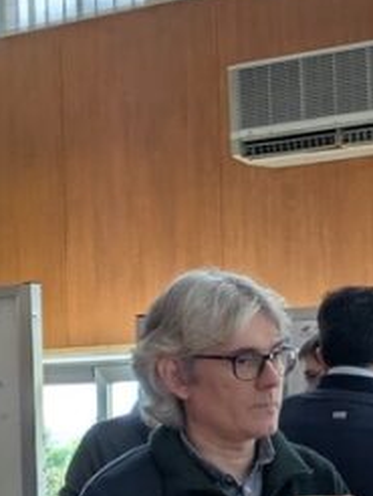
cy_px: 458
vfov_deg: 18.5
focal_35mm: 104
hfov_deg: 13.5
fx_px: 1492
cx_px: 543
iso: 75
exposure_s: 1/100
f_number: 1.89
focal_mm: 5.43
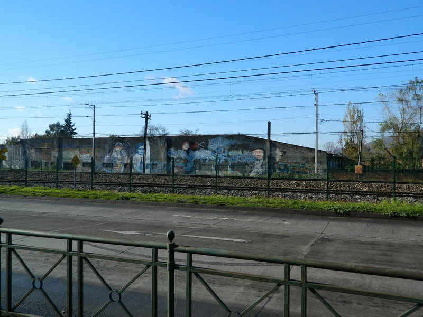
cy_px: 158
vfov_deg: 45.4
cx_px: 212
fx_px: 379
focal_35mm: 31
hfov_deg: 58.4
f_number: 3.2
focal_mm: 5.6
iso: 80
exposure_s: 1/800
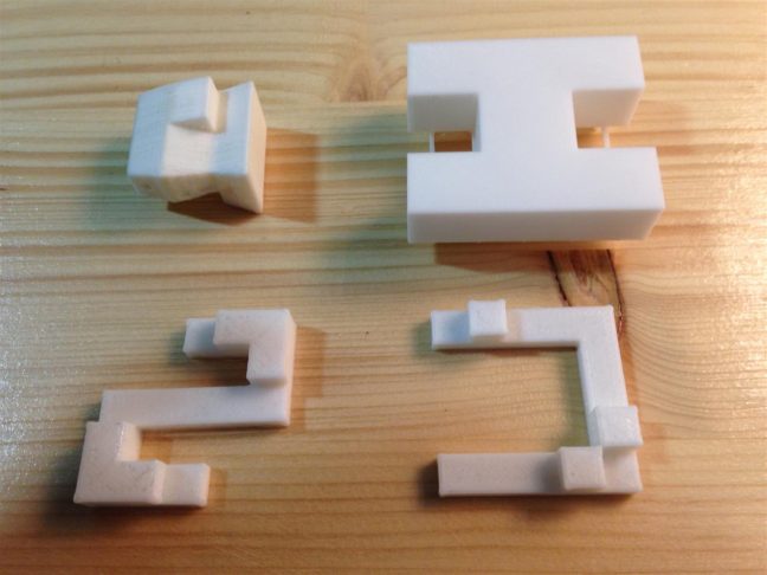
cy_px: 288
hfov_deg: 55.4
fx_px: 731
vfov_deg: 42.9
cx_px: 384
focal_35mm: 33
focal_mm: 4.12
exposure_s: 1/20
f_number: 2.4
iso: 100
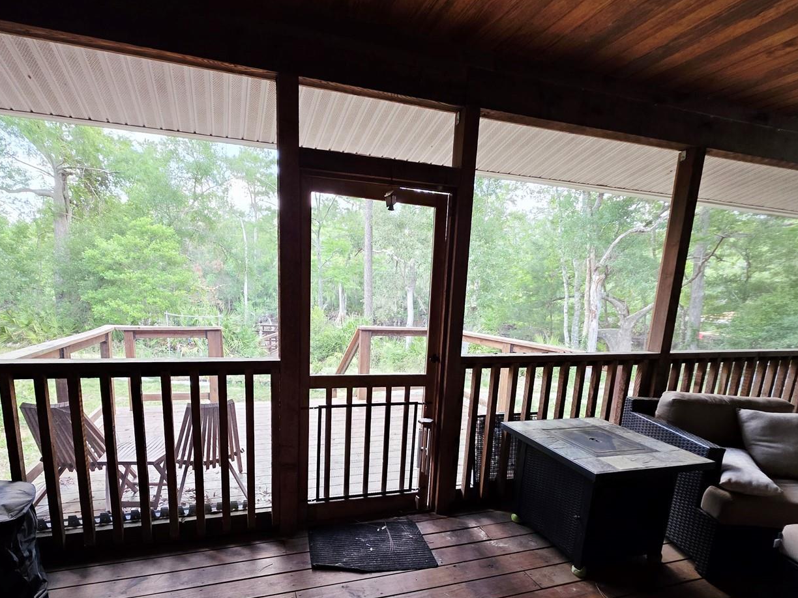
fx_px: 392
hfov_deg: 90.5
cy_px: 378
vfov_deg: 73.3
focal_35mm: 17
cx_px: 345
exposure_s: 1/120
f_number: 1.9
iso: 160
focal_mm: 2.2
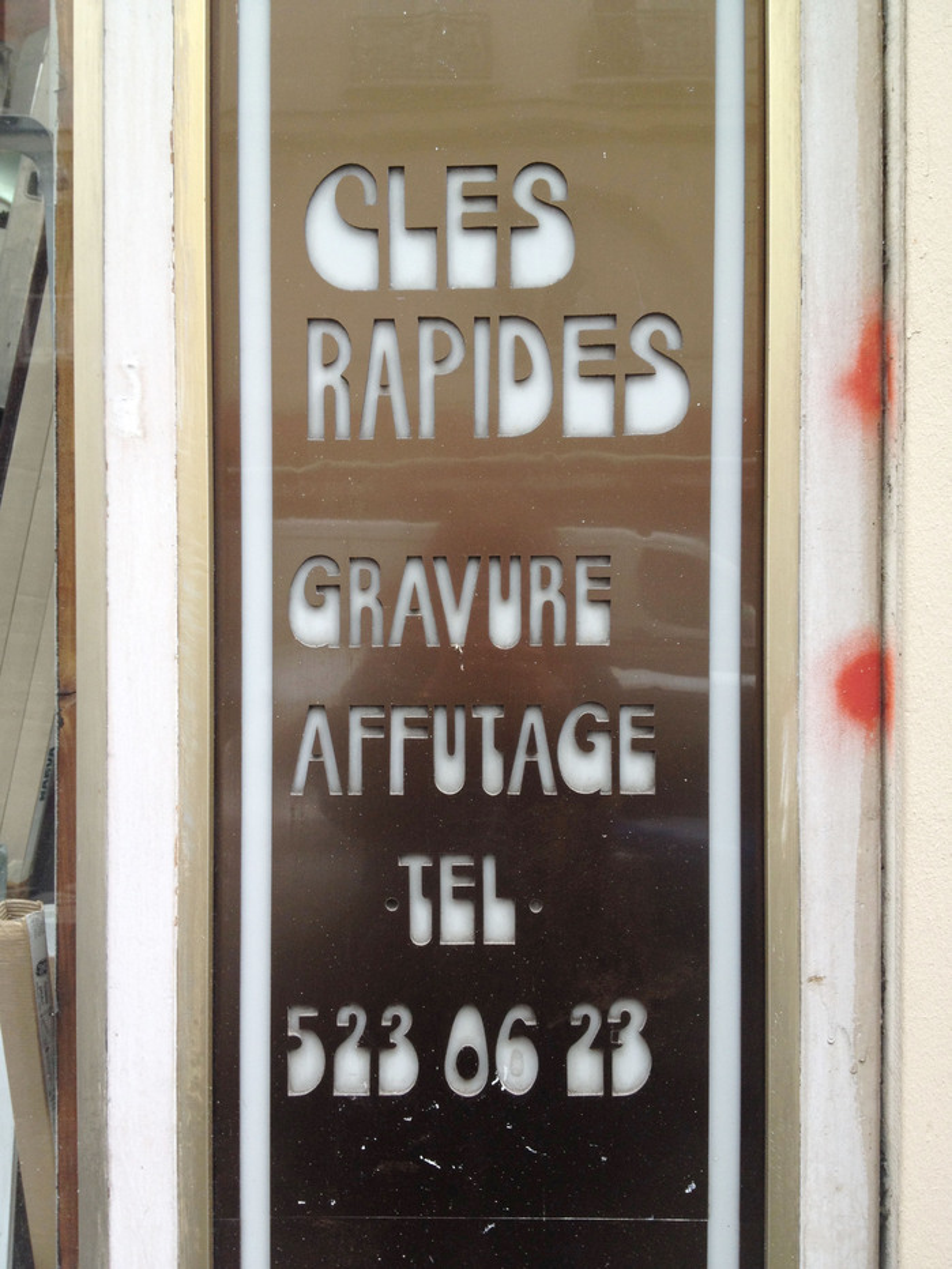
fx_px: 1283
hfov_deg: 40.7
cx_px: 476
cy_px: 634
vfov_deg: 52.6
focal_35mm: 35
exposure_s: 1/60
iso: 50
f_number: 2.4
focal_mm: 4.28
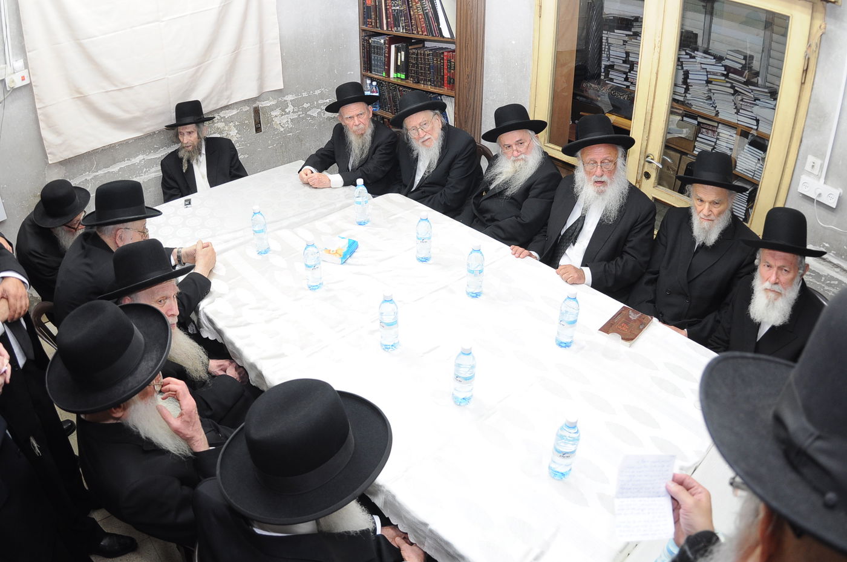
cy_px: 281
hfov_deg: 73.8
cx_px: 424
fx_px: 564
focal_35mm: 24
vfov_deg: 53.0
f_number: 4
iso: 500
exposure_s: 1/60
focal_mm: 16
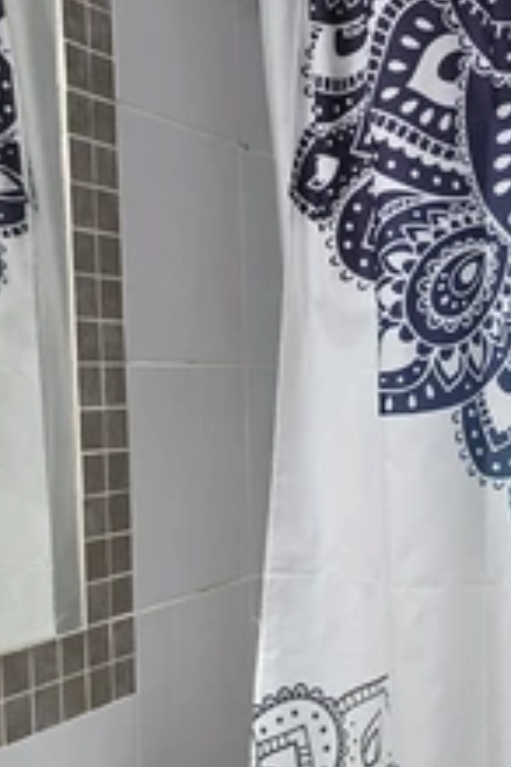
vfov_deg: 40.7
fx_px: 1022
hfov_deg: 25.4
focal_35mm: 48
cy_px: 504
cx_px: 606
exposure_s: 1/120
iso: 200
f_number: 1.7
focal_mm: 6.3
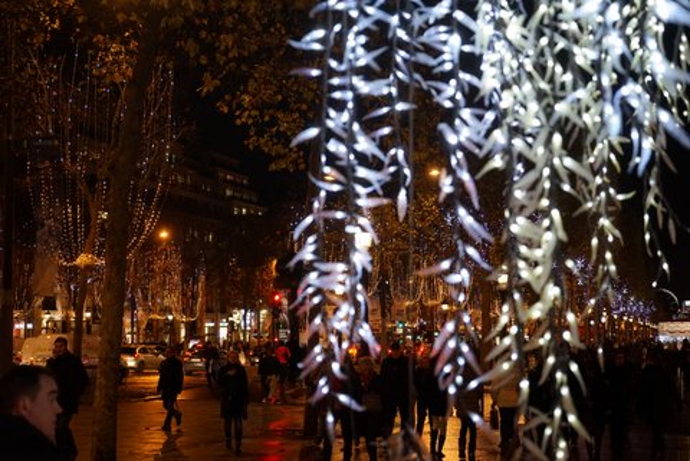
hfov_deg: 38.2
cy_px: 230
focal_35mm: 52
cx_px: 345
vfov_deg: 26.0
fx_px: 998
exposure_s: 1/160
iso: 2500
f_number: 4
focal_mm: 52
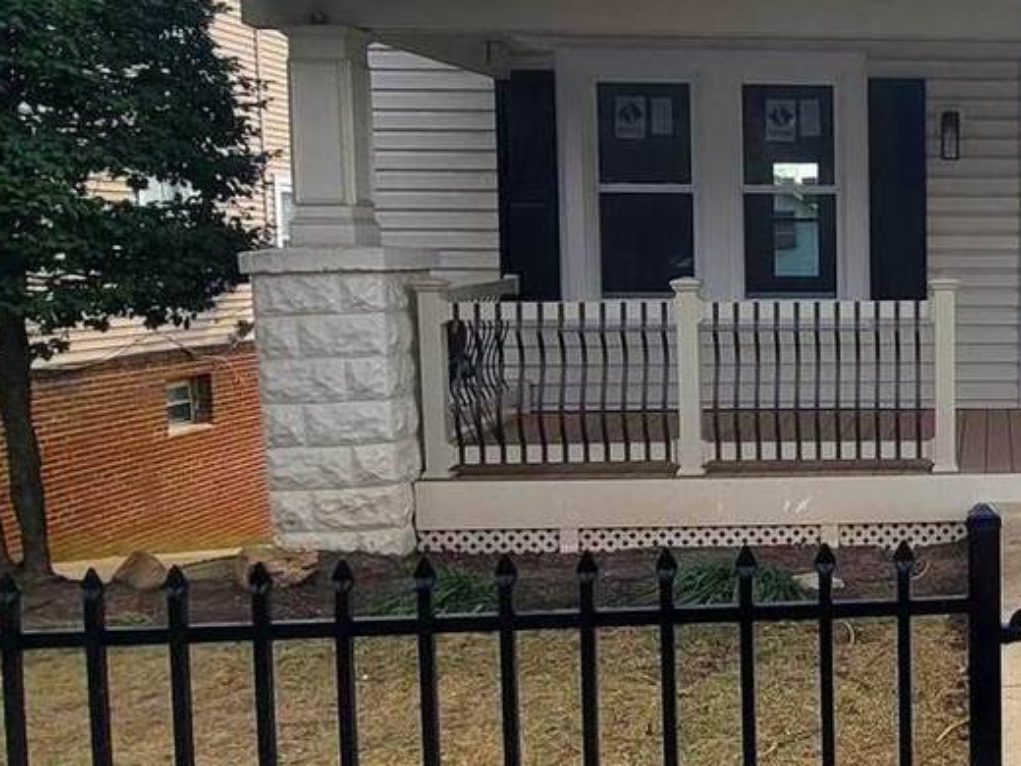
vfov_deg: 44.2
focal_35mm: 32
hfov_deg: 53.6
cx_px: 793
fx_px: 944
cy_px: 373
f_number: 2.2
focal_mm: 2.2
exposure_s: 1/1070
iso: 50
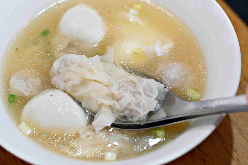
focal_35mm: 75
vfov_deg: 18.2
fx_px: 517
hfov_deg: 27.0
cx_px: 124
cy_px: 82
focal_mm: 50
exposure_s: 1/200
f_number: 3.2
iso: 900
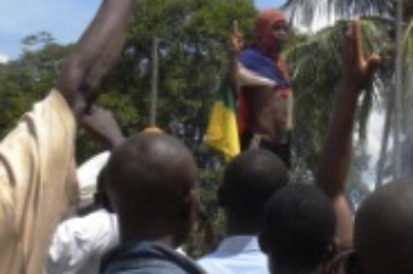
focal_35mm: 104
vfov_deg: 13.0
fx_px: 1191
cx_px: 296
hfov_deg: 19.6
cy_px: 49
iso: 64
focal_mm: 7.3
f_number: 5.6
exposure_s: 1/350
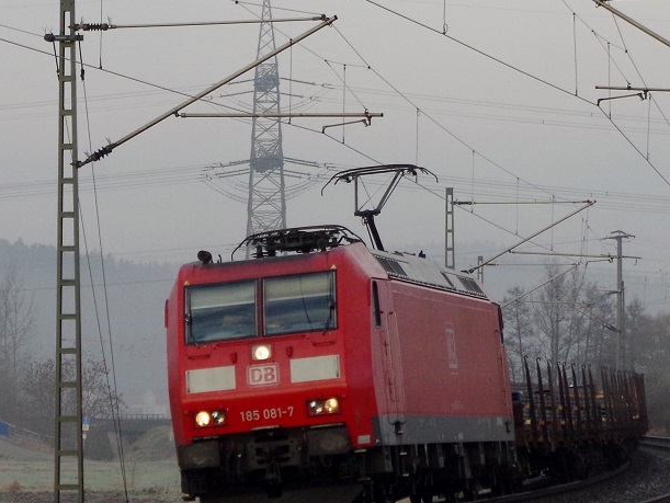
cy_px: 287
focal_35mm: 132
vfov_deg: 11.2
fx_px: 2556
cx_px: 433
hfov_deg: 14.9
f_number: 8
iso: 800
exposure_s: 1/800
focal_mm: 55
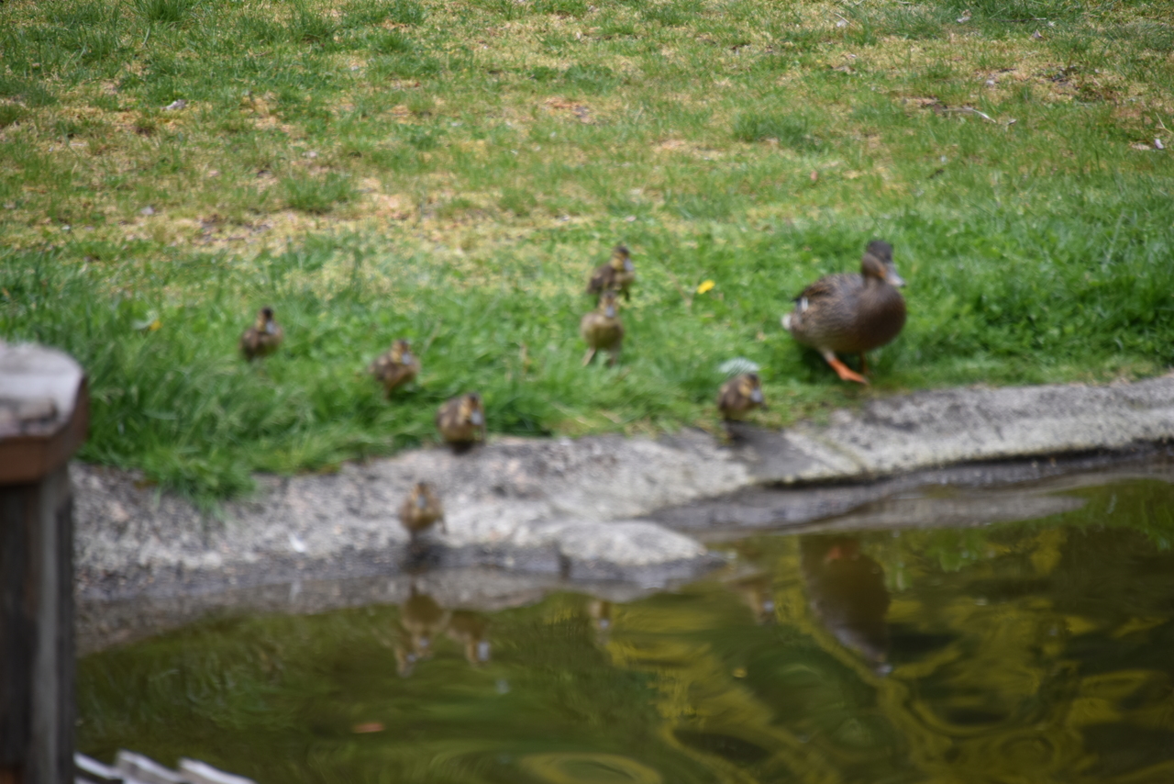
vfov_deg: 4.6
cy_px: 392
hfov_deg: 6.9
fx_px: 9785
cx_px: 587
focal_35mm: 300
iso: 400
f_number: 5.6
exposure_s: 1/640
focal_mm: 300
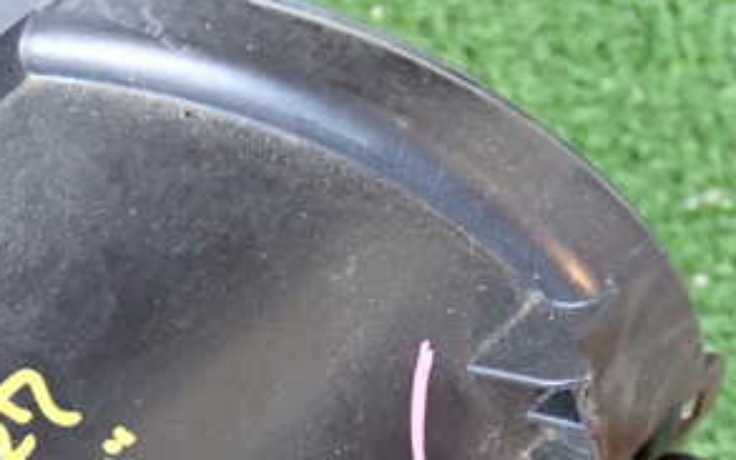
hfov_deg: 22.7
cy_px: 422
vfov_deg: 14.5
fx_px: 1785
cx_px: 55
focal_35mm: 89
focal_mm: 7.31
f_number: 2.8
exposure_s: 1/25
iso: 800
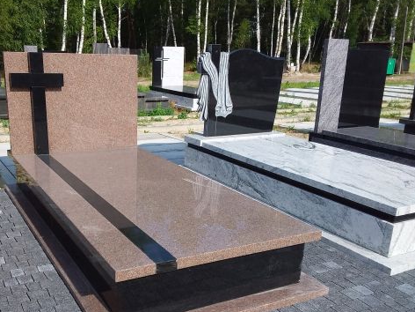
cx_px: 154
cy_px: 201
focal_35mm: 38
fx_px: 456
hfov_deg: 48.5
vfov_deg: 37.4
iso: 40
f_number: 1.9
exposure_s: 1/1356
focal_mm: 2.91
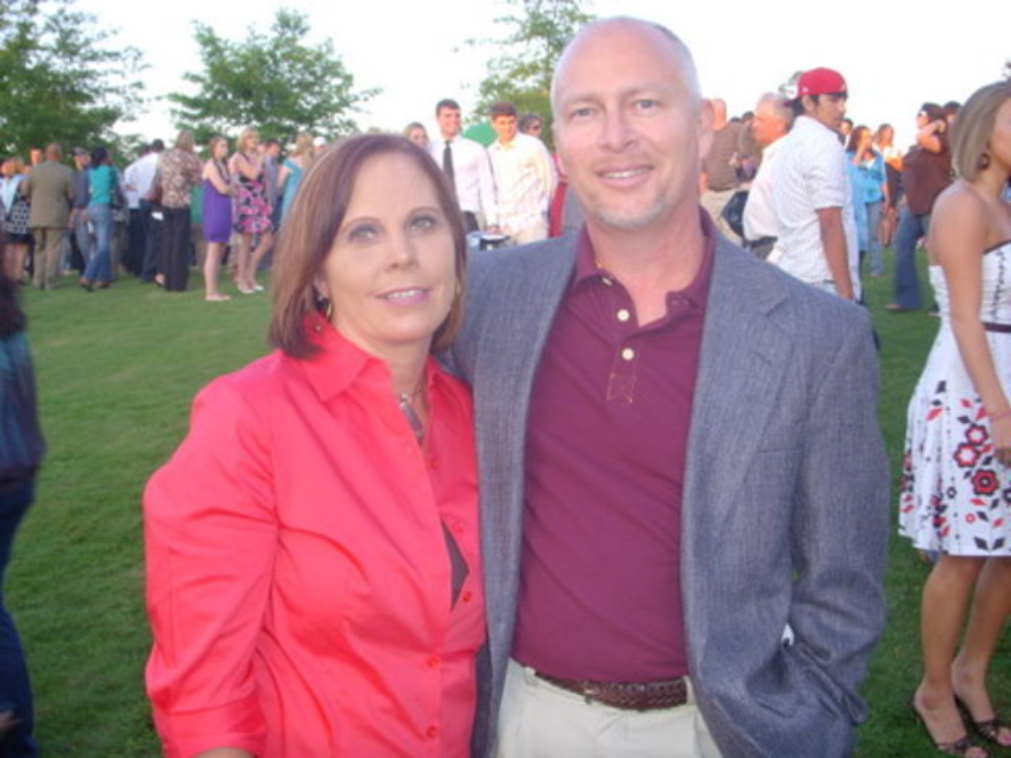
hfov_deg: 49.0
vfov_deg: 37.7
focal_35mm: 38
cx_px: 506
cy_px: 379
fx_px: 1110
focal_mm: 6.3
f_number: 3.3
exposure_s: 1/40
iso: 100
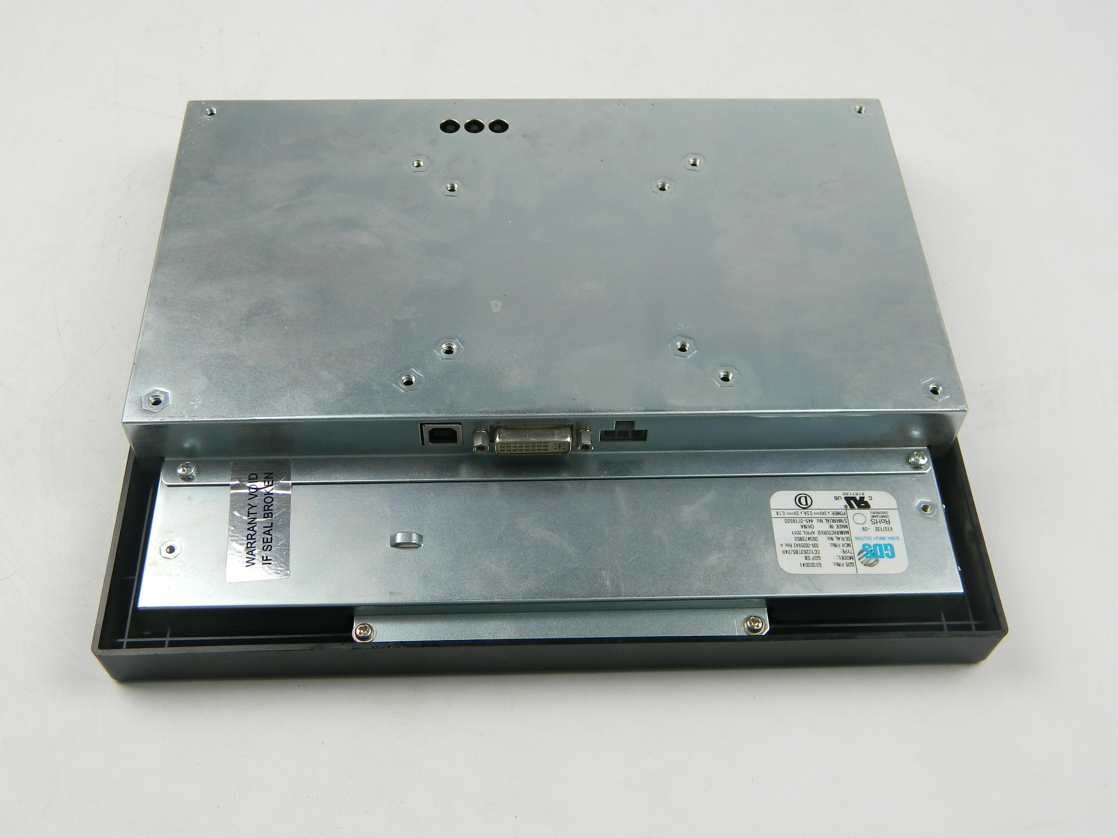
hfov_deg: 45.8
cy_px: 419
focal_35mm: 41
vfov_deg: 35.1
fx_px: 1324
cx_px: 559
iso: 80
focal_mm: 7.3
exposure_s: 1/50
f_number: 3.5
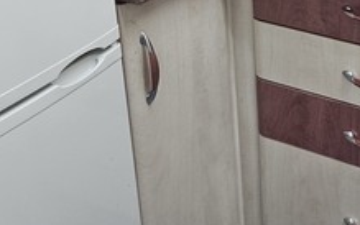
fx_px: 873
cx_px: 367
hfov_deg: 22.3
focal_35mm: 89
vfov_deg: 14.1
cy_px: -66
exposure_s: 1/100
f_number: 1.8
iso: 200
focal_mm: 5.4
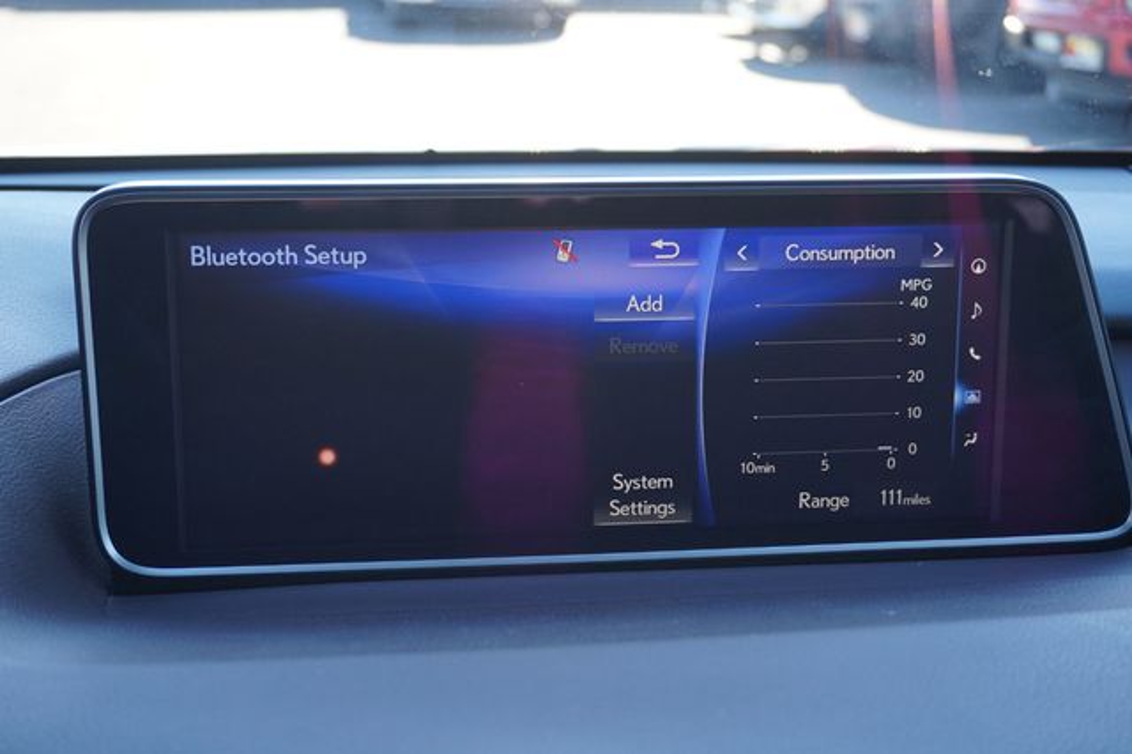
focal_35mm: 48
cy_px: 377
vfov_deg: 28.0
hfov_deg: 41.1
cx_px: 566
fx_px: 1508
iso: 200
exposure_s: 1/60
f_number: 5
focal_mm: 32
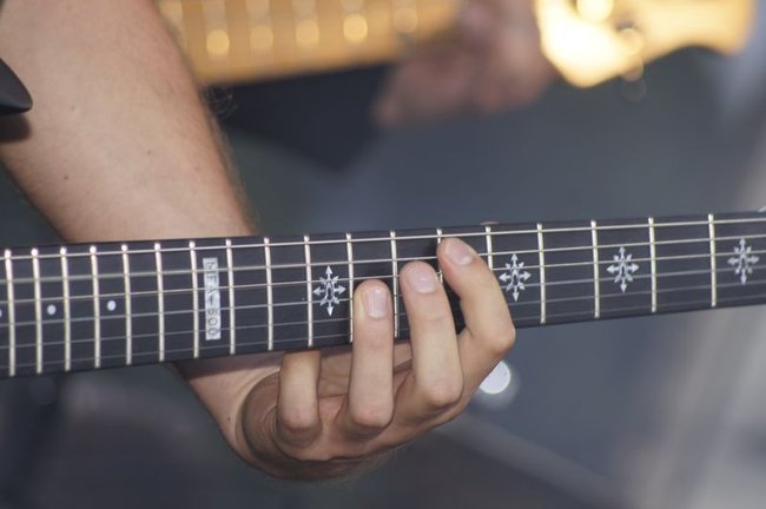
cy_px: 254
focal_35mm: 315
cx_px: 383
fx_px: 6696
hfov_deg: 6.5
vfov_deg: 4.4
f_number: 5.6
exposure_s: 1/160
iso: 100
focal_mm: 210
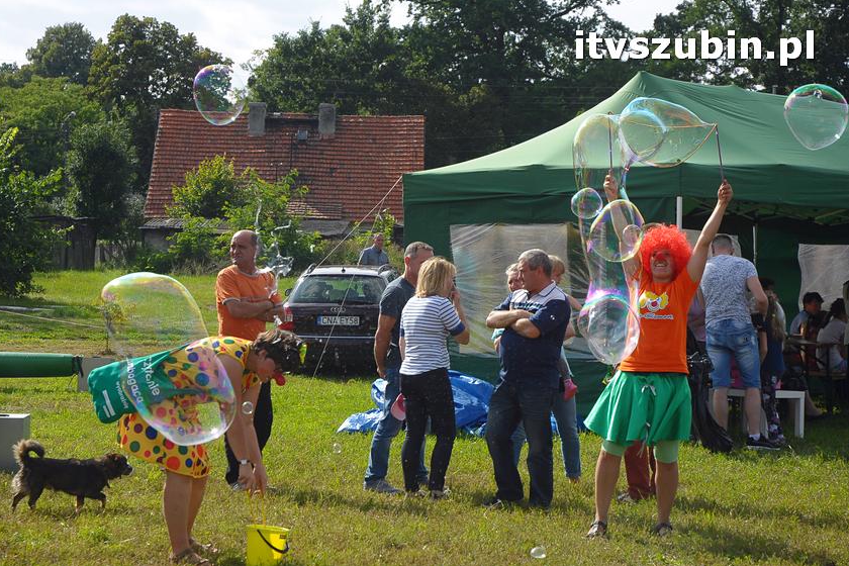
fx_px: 2146
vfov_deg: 15.0
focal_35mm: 91
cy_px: 284
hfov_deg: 22.4
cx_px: 420
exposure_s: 1/1000
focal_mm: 60
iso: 400
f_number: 8
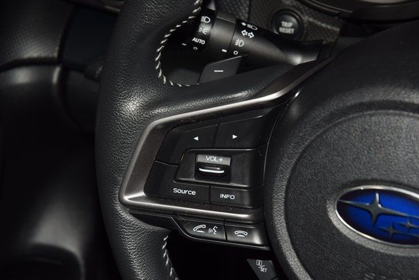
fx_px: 1222
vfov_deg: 13.0
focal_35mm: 105
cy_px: 140
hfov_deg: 19.5
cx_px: 210
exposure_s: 1/125
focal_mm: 70
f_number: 8
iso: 100
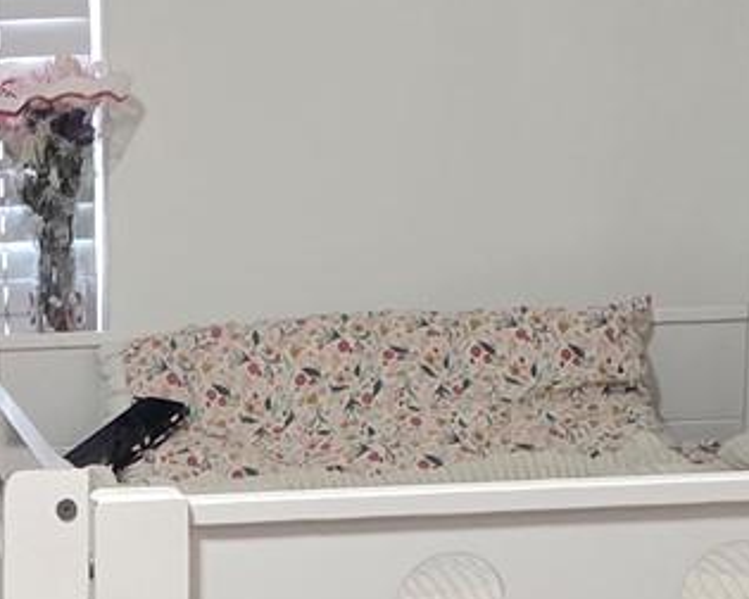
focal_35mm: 146
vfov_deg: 10.0
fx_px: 3236
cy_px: 1072
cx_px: -117
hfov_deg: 12.9
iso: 800
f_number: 1.7
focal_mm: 6.3
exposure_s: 1/120
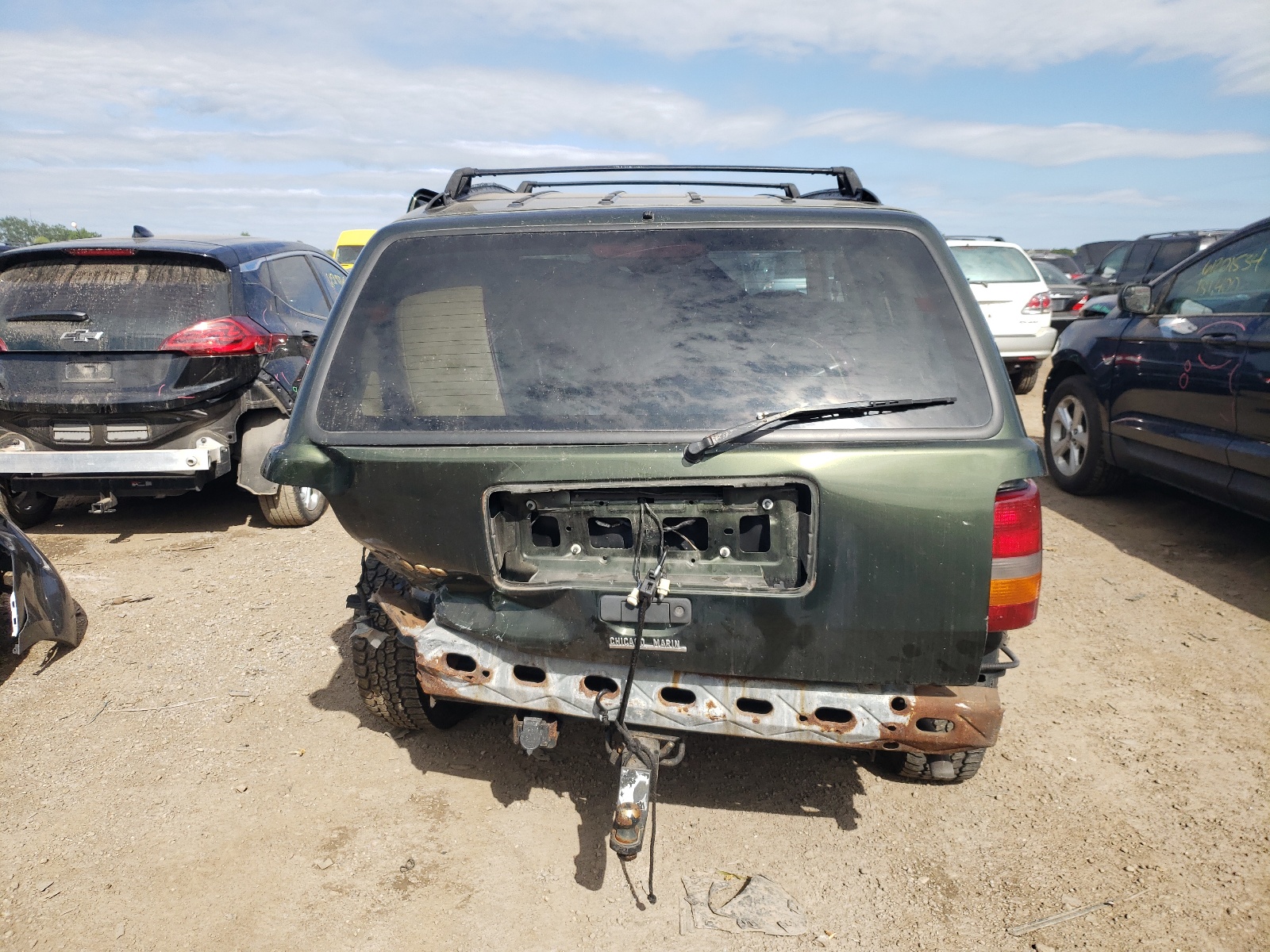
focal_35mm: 26
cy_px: 476
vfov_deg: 53.1
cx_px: 635
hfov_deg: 67.3
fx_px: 954
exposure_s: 1/2500
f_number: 1.5
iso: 50
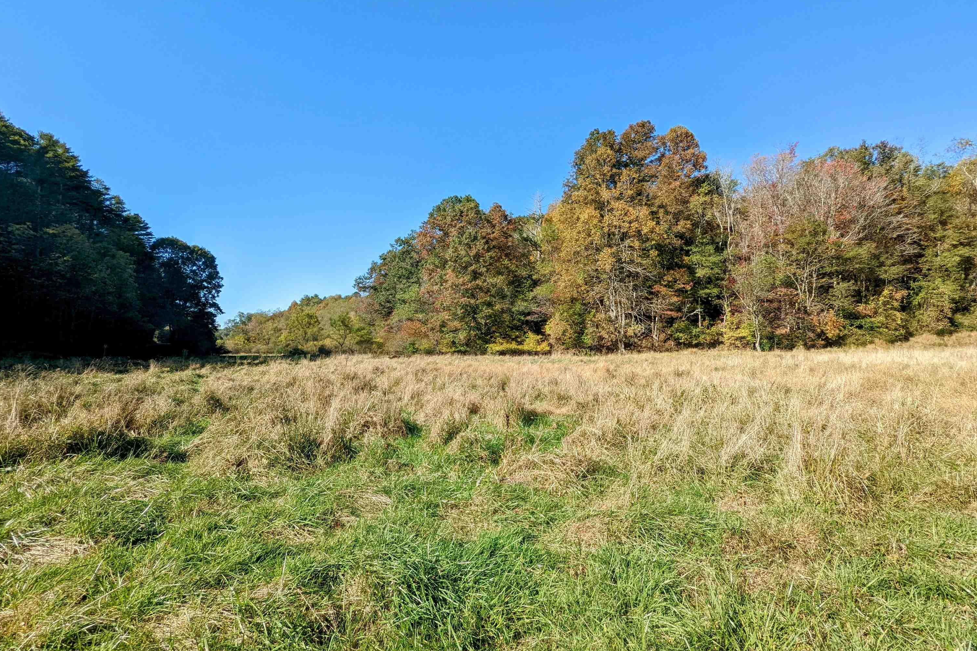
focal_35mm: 17
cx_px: 490
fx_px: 461
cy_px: 335
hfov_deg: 93.3
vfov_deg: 70.4
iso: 53
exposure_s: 1/1010
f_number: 2.2
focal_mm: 2.35
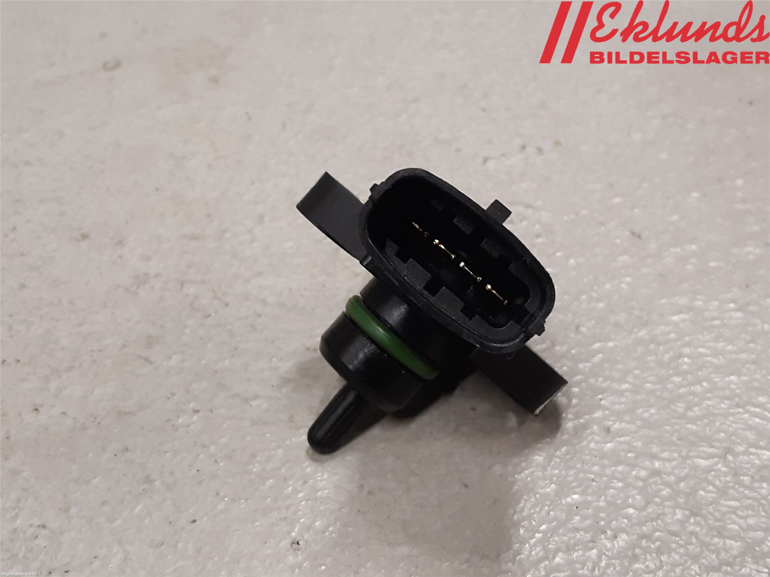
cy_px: 288
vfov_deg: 53.1
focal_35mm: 26
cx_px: 385
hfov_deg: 67.3
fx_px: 578
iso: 125
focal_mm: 3.93
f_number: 1.7
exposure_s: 1/50
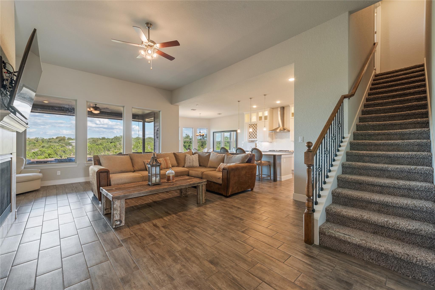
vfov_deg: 77.3
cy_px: 145
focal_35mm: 15
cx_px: 218
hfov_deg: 100.4
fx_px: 181
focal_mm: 15
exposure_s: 1/8
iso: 400
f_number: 8
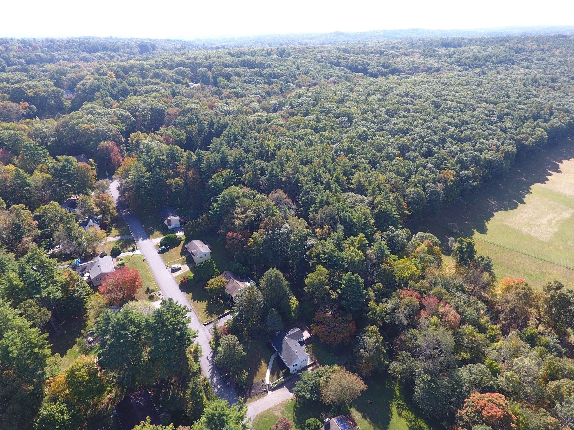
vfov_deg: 66.0
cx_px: 287
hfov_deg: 81.7
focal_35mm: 20
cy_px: 215
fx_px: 332
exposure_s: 1/220
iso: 100
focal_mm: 3.61
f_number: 2.8
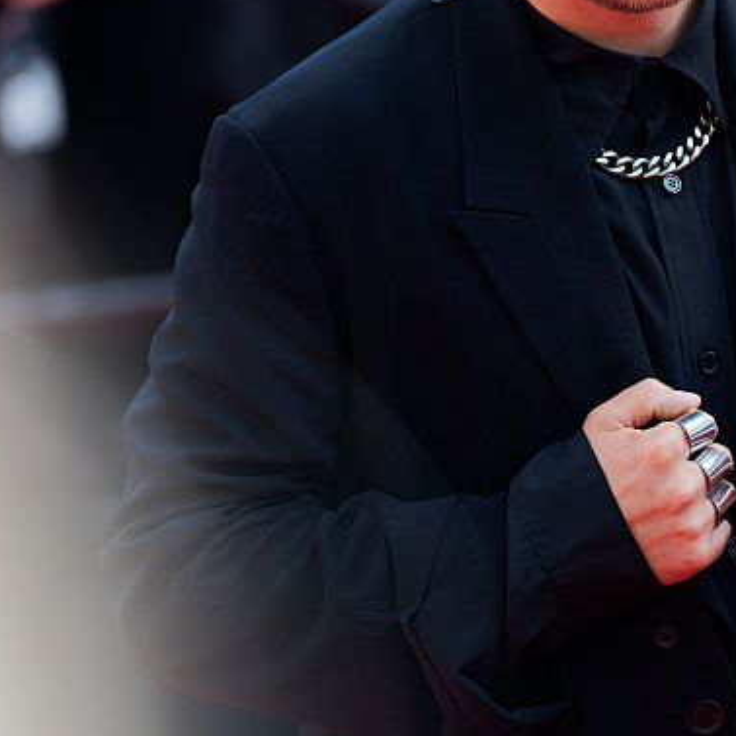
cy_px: 351
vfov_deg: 5.1
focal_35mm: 346
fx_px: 8323
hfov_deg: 5.1
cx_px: 552
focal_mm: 150
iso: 125
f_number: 2.8
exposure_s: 1/400
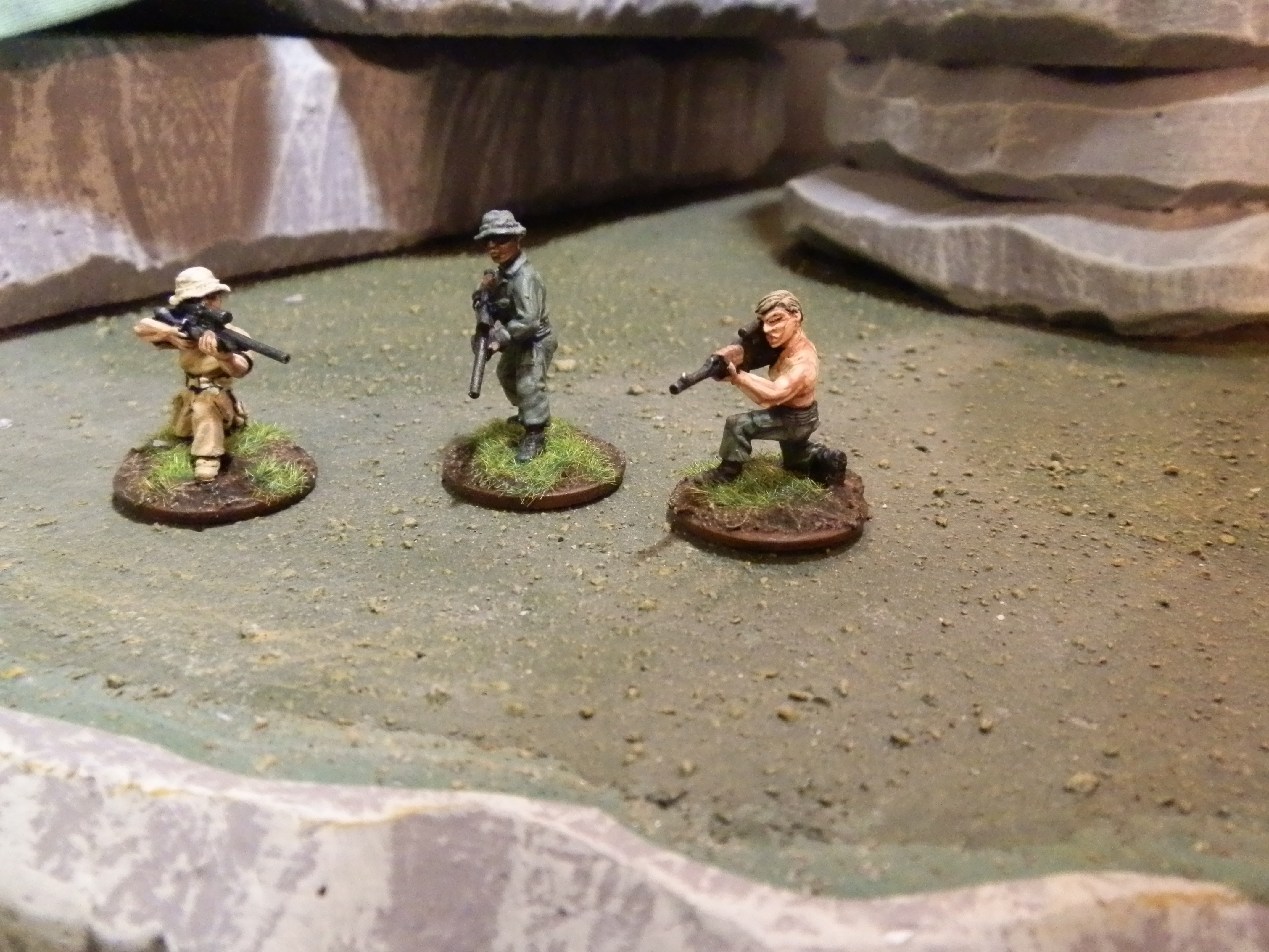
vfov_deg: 49.7
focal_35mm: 28
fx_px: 1026
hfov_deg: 63.4
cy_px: 476
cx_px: 634
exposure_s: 1/60
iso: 800
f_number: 3.1
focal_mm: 5
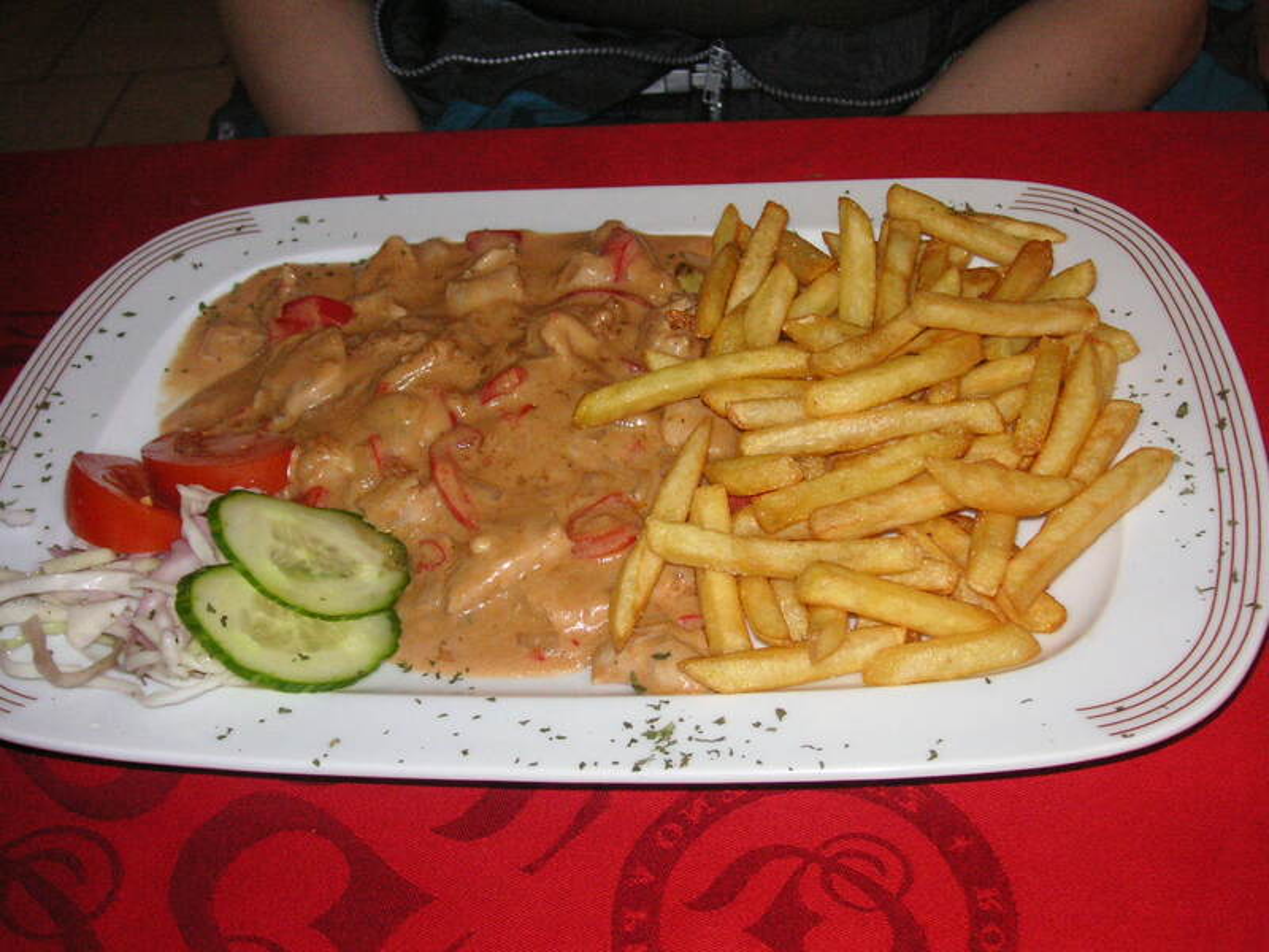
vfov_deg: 35.1
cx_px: 634
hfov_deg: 45.8
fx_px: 1503
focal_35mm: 41
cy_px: 476
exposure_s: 1/45
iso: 160
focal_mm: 6.9
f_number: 3
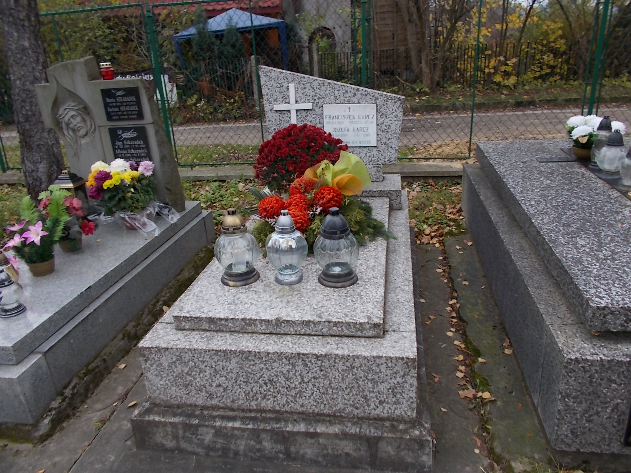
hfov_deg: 67.3
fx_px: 474
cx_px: 316
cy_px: 236
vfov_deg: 53.1
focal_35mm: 26
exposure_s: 1/60
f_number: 3.2
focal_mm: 4.6
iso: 80
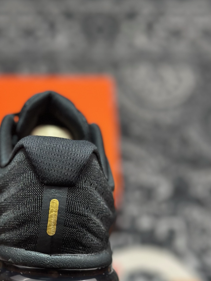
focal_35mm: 76
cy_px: 221
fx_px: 618
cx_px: 47
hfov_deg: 19.2
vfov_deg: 25.3
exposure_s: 1/231
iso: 80
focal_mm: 6.86
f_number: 1.78
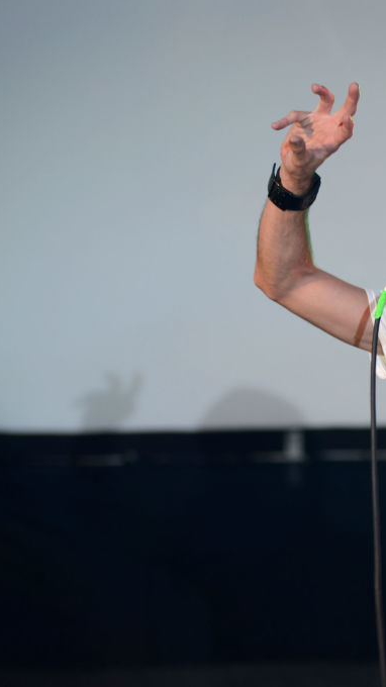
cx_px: 334
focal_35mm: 284
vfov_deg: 7.6
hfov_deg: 4.3
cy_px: 343
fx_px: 5173
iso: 500
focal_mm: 180
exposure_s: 1/60
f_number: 5.6
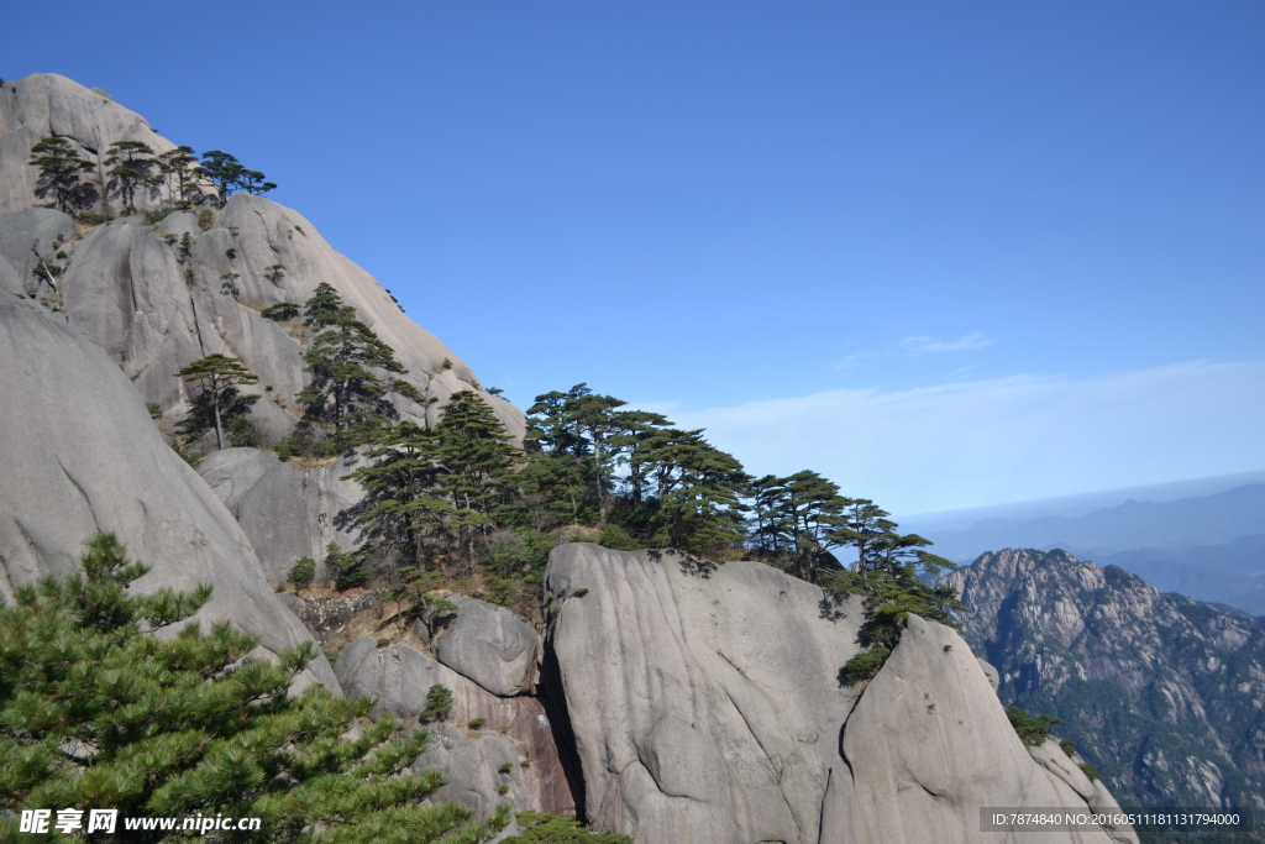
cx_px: 632
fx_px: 1054
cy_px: 422
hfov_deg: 61.9
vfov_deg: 43.6
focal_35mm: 30
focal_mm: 20
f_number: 3.8
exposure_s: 1/800
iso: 100
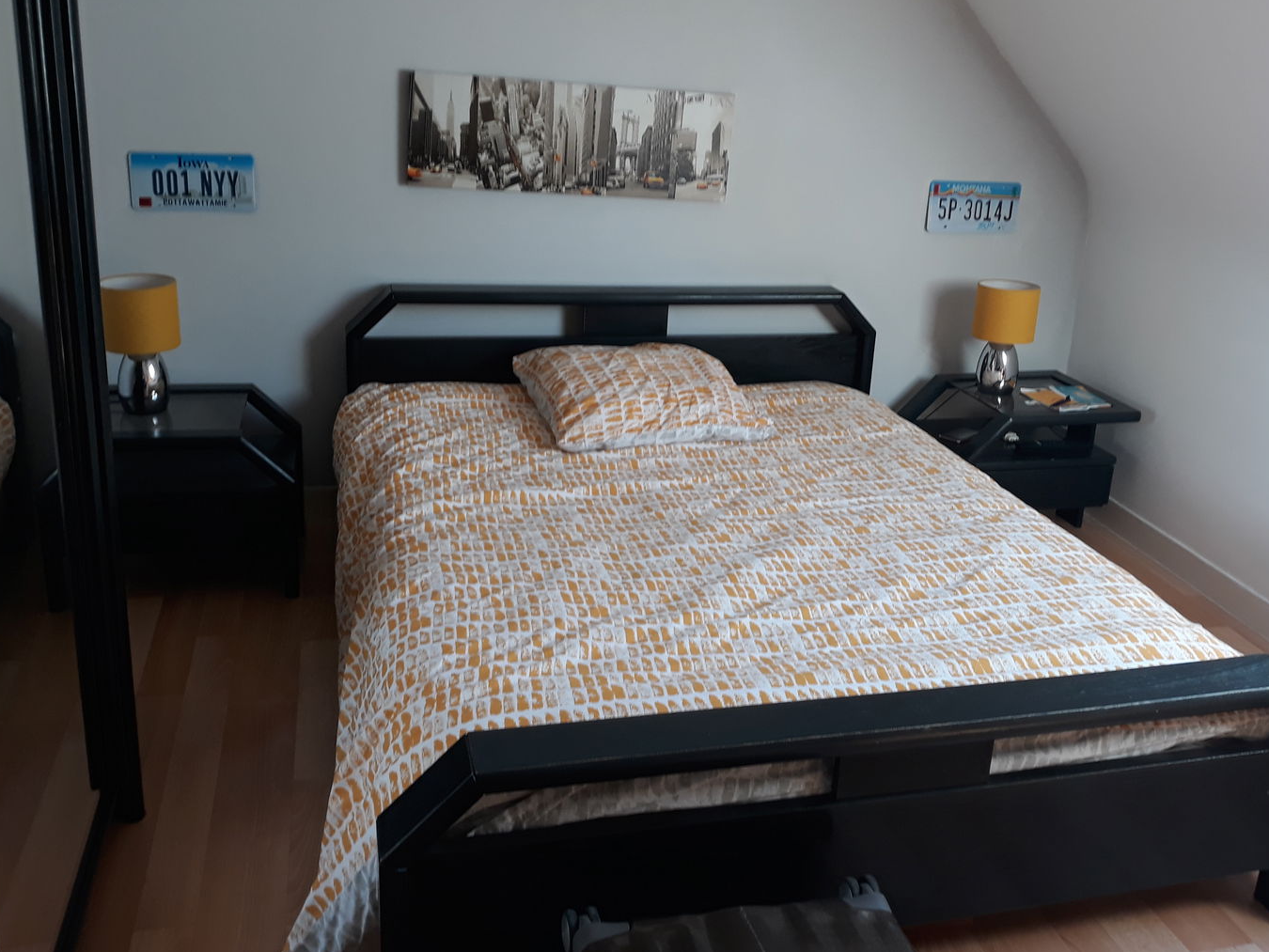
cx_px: 695
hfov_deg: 56.7
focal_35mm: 32
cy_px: 409
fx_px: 1173
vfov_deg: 44.1
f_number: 1.7
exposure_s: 1/50
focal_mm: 3.71
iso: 50
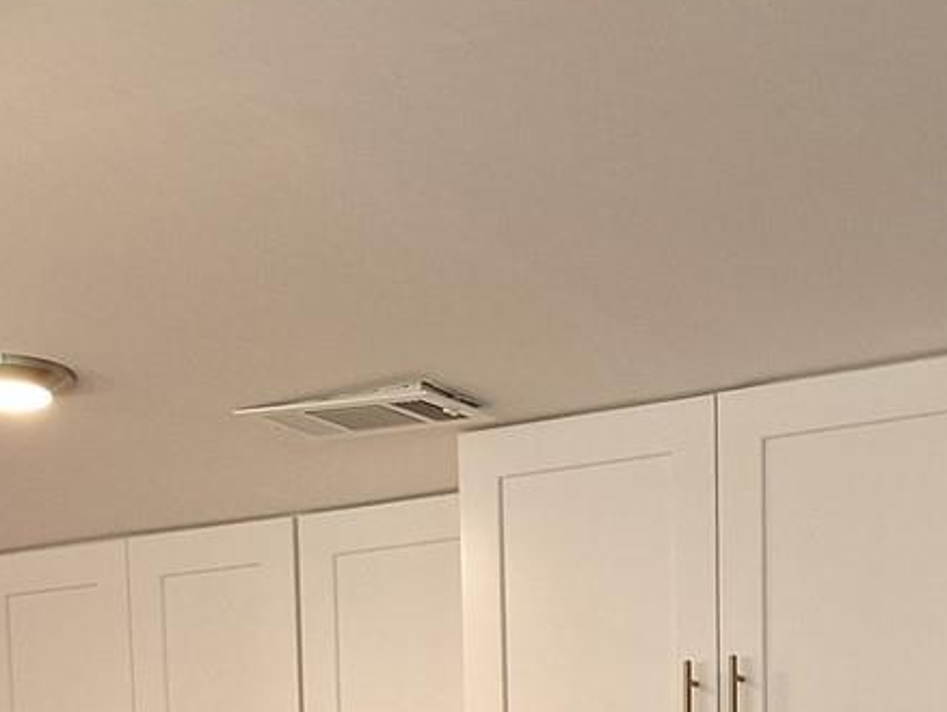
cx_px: 633
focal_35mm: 84
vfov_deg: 15.3
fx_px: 2299
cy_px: 1270
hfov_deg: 23.2
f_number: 1.8
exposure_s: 1/60
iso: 25
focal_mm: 5.54
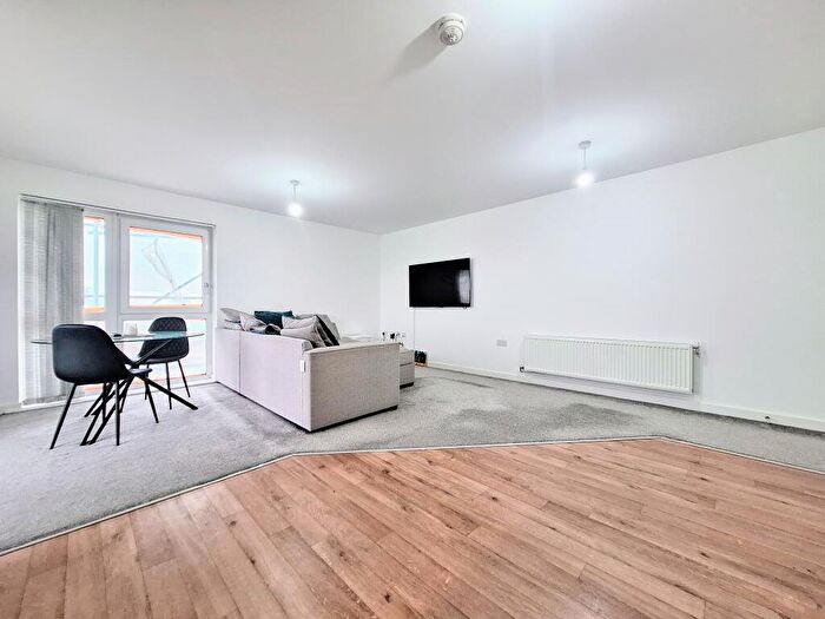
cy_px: 310
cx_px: 412
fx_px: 310
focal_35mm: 13
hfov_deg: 106.2
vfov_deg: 89.9
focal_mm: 1.74
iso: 160
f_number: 2.2
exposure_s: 1/50
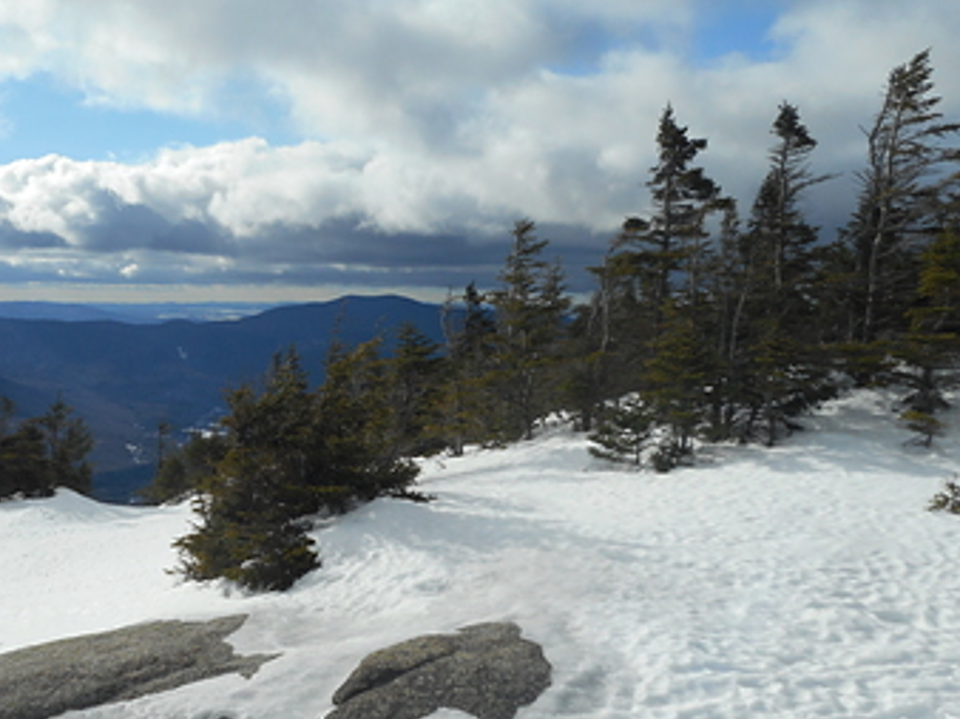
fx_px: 1025
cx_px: 341
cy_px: 362
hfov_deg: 49.5
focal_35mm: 37
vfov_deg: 38.6
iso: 80
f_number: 10.5
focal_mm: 4.5
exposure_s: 1/200
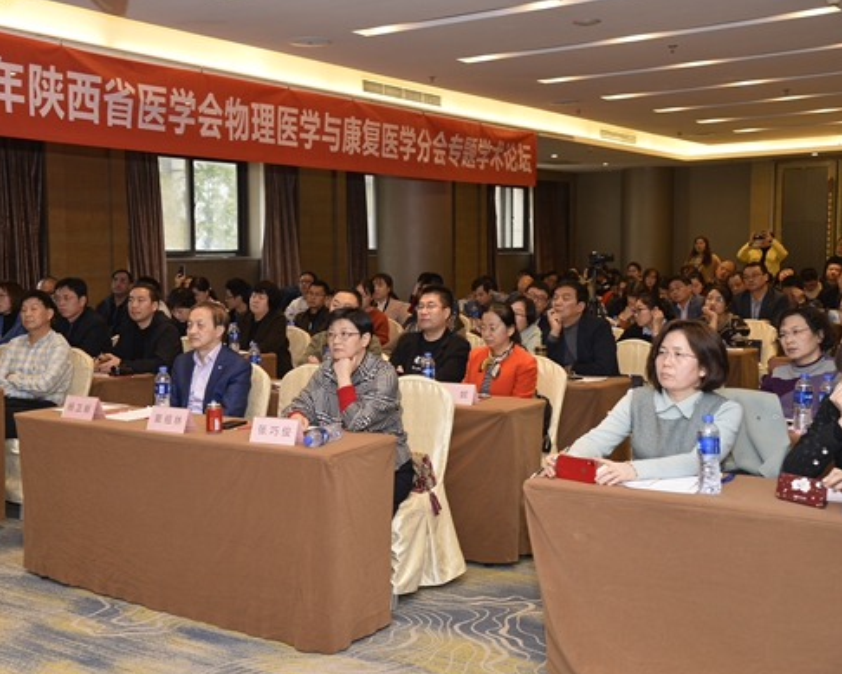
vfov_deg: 34.2
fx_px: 1097
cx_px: 350
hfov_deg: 41.9
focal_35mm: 44
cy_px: 339
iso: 1000
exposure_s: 1/60
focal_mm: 38
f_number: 4.5
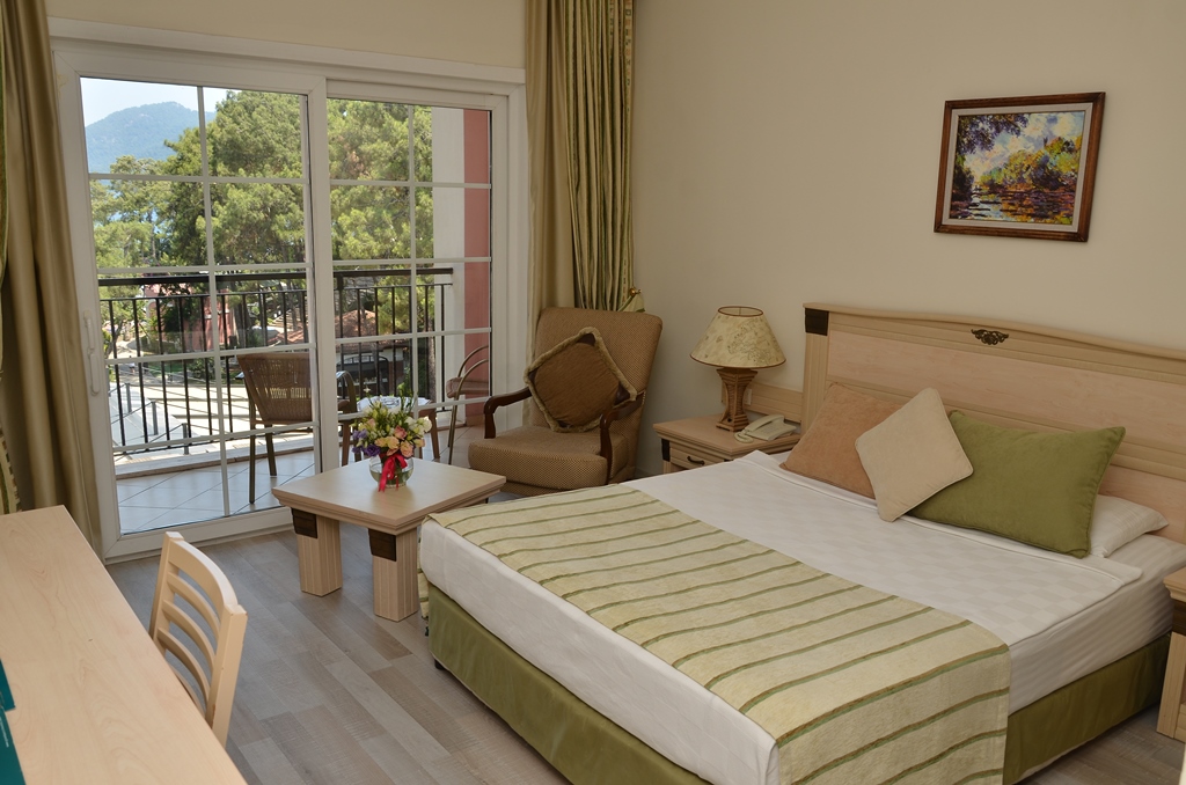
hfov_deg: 67.5
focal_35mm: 27
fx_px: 888
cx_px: 593
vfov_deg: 47.7
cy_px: 392
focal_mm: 18
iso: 100
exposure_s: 1/125
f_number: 6.3
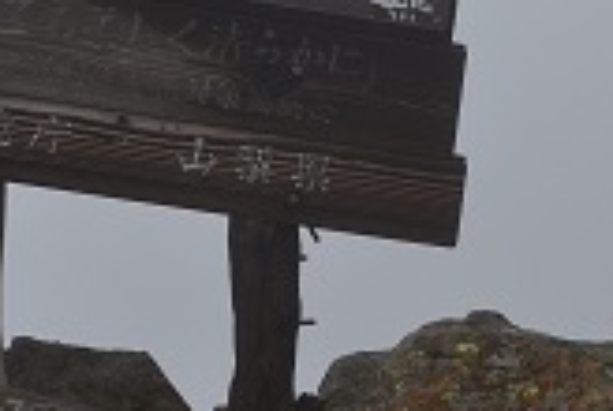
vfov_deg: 10.9
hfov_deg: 16.0
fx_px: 2136
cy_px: -30
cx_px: -11
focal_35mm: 125
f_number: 10
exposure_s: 1/250
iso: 400
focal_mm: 35
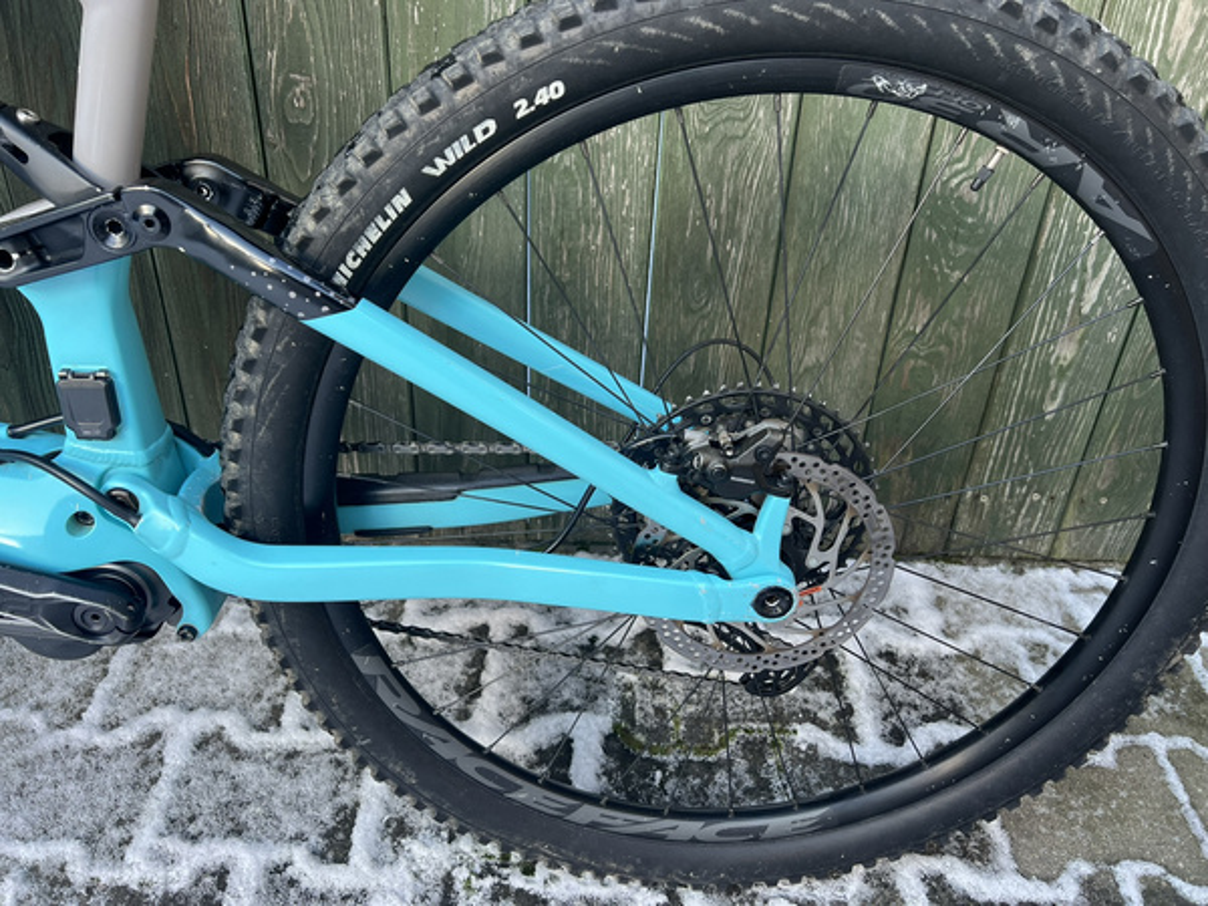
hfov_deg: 67.3
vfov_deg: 53.1
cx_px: 604
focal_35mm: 26
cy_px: 453
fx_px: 907
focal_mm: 5.7
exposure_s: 1/121
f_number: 1.5
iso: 40
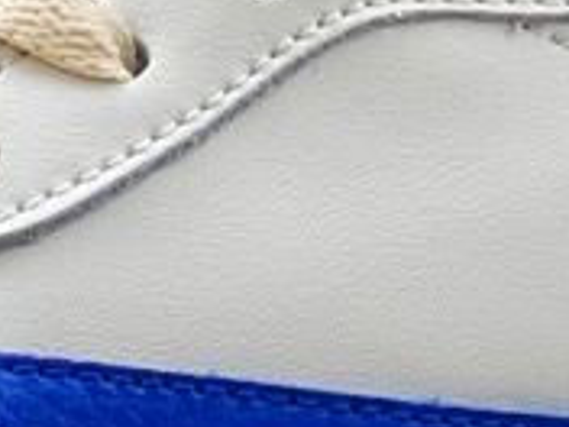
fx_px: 7643
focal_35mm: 465
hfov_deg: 4.2
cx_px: -478
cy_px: 136
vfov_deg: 3.2
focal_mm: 7.5
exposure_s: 1/120
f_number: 2.2
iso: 40
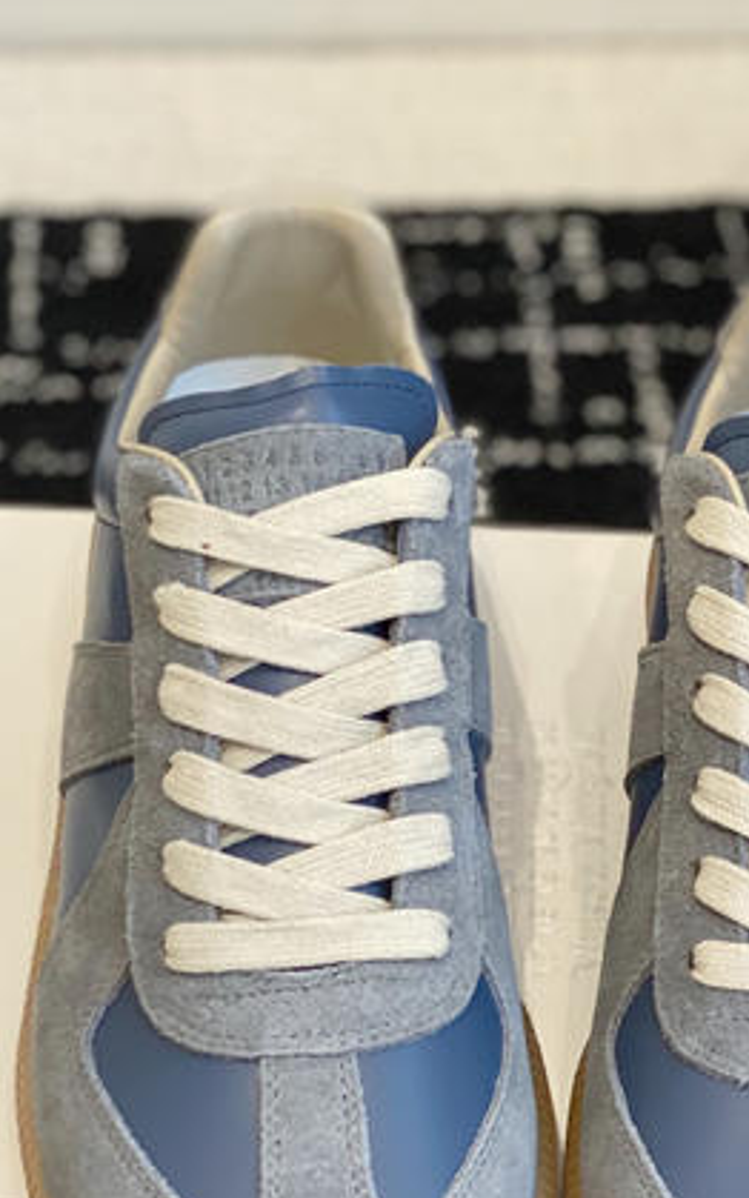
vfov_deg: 18.3
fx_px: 3722
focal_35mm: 114
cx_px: 560
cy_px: 575
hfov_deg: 11.5
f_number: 2
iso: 64
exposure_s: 1/122
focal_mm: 6
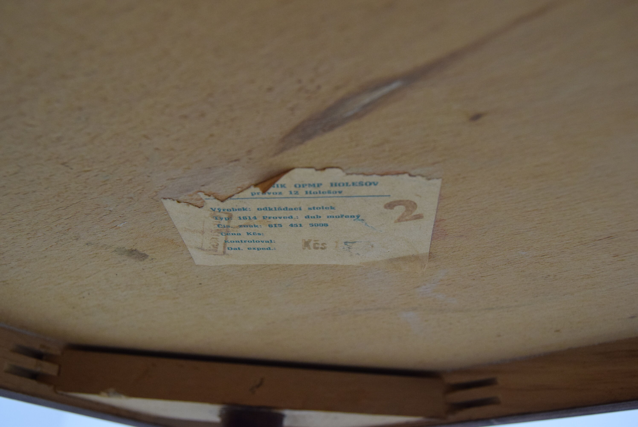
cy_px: 214
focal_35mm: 36
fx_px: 638
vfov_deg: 36.9
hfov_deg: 53.1
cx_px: 319
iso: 1600
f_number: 5.6
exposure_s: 1/125
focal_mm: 24
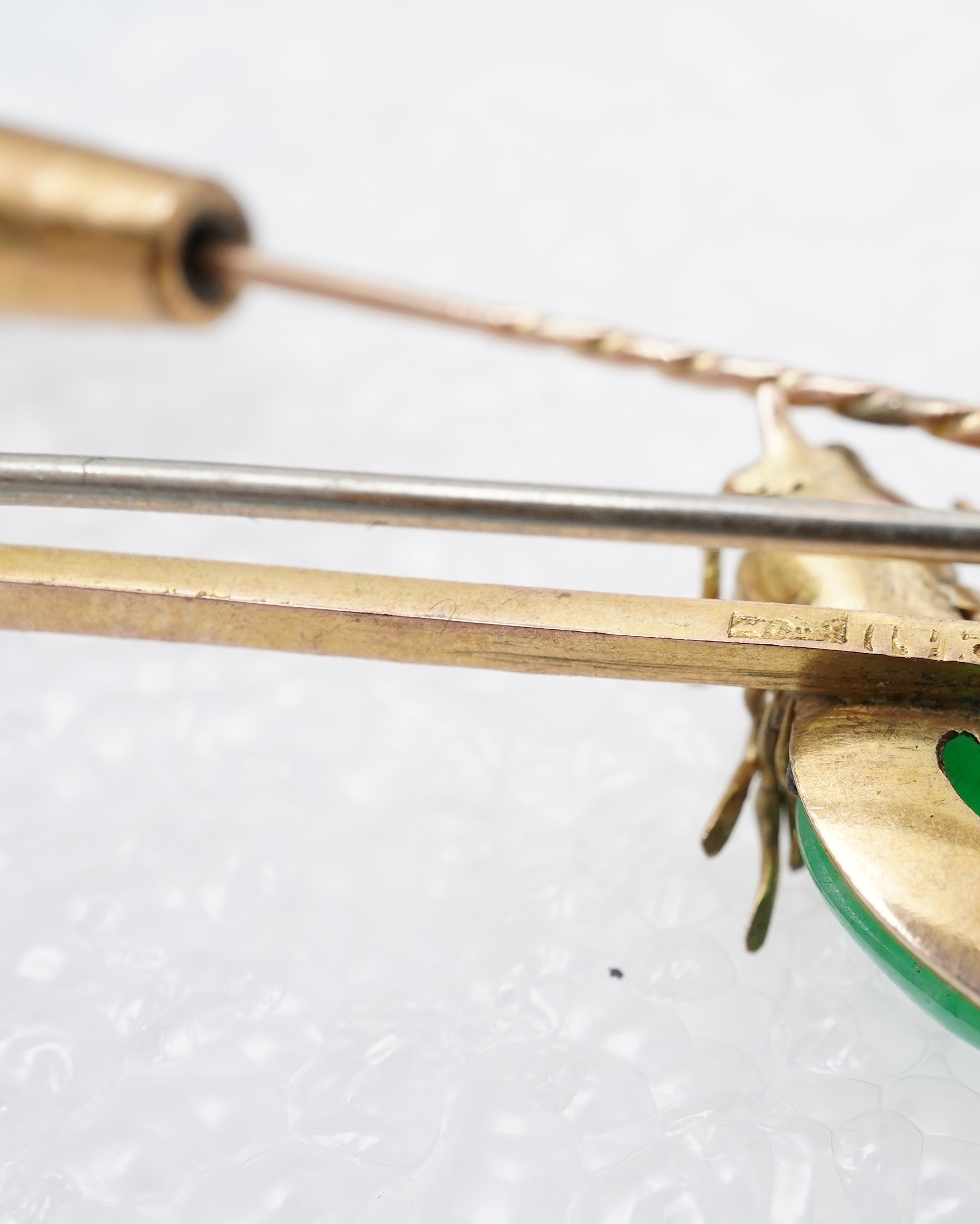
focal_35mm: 64
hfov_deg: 23.3
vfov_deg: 29.6
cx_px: 874
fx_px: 2320
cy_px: 616
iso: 500
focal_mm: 30
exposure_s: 1/125
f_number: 18
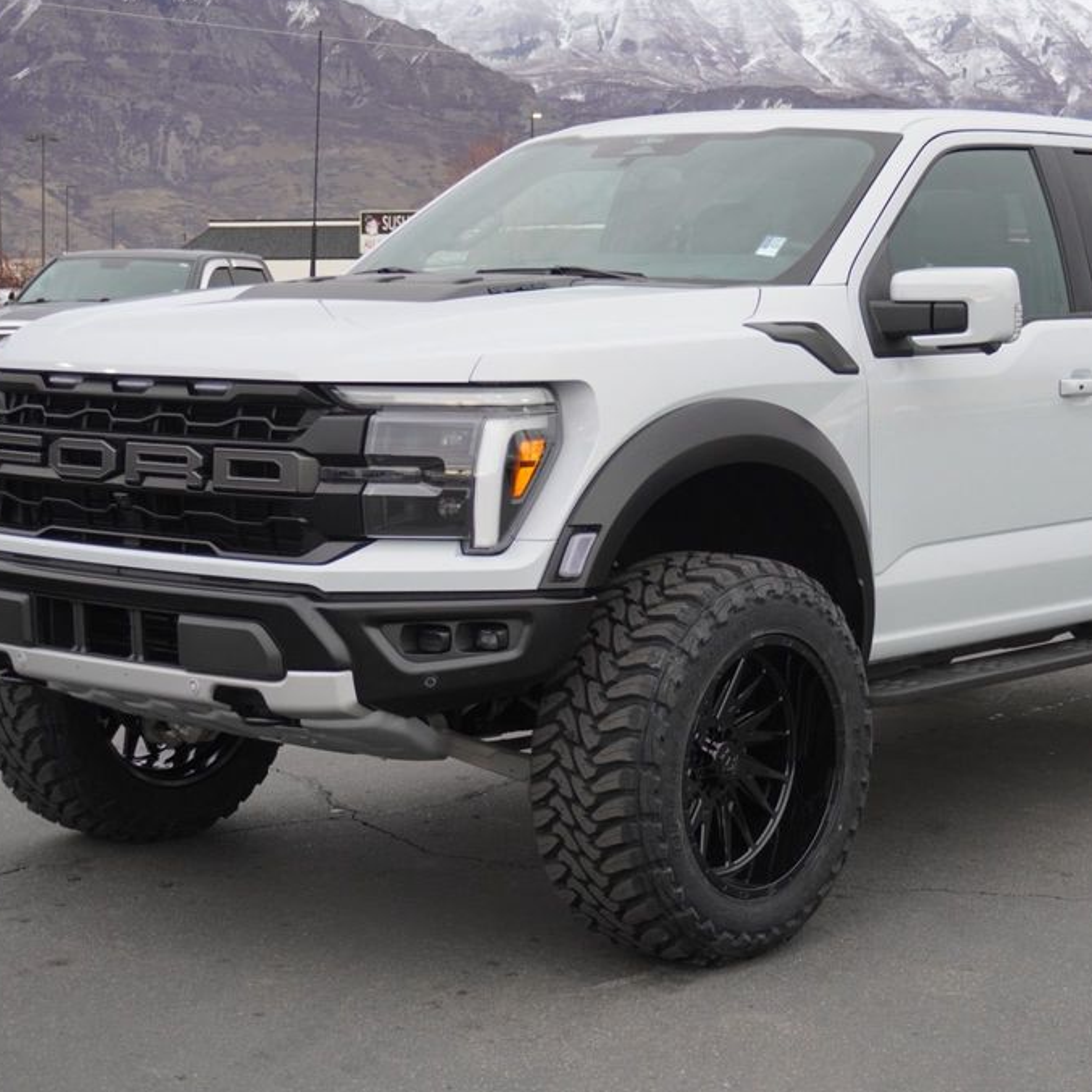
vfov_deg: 25.5
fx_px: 2414
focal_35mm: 68
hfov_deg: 25.4
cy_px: 544
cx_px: 727
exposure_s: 1/160
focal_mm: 35
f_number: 5.6
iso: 1000
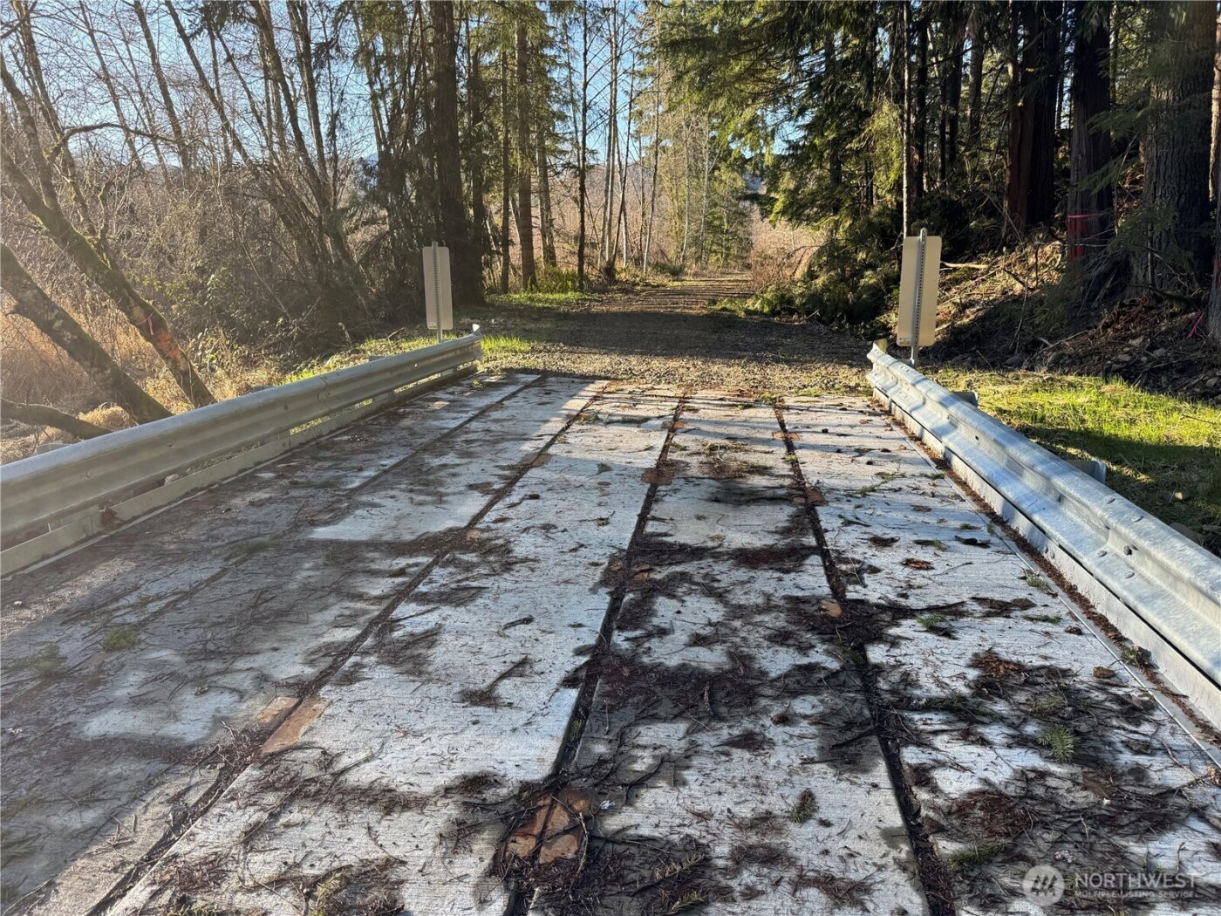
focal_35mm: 24
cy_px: 458
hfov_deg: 71.6
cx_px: 610
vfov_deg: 56.8
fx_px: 847
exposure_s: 1/535
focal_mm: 6.76
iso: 80
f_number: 1.78
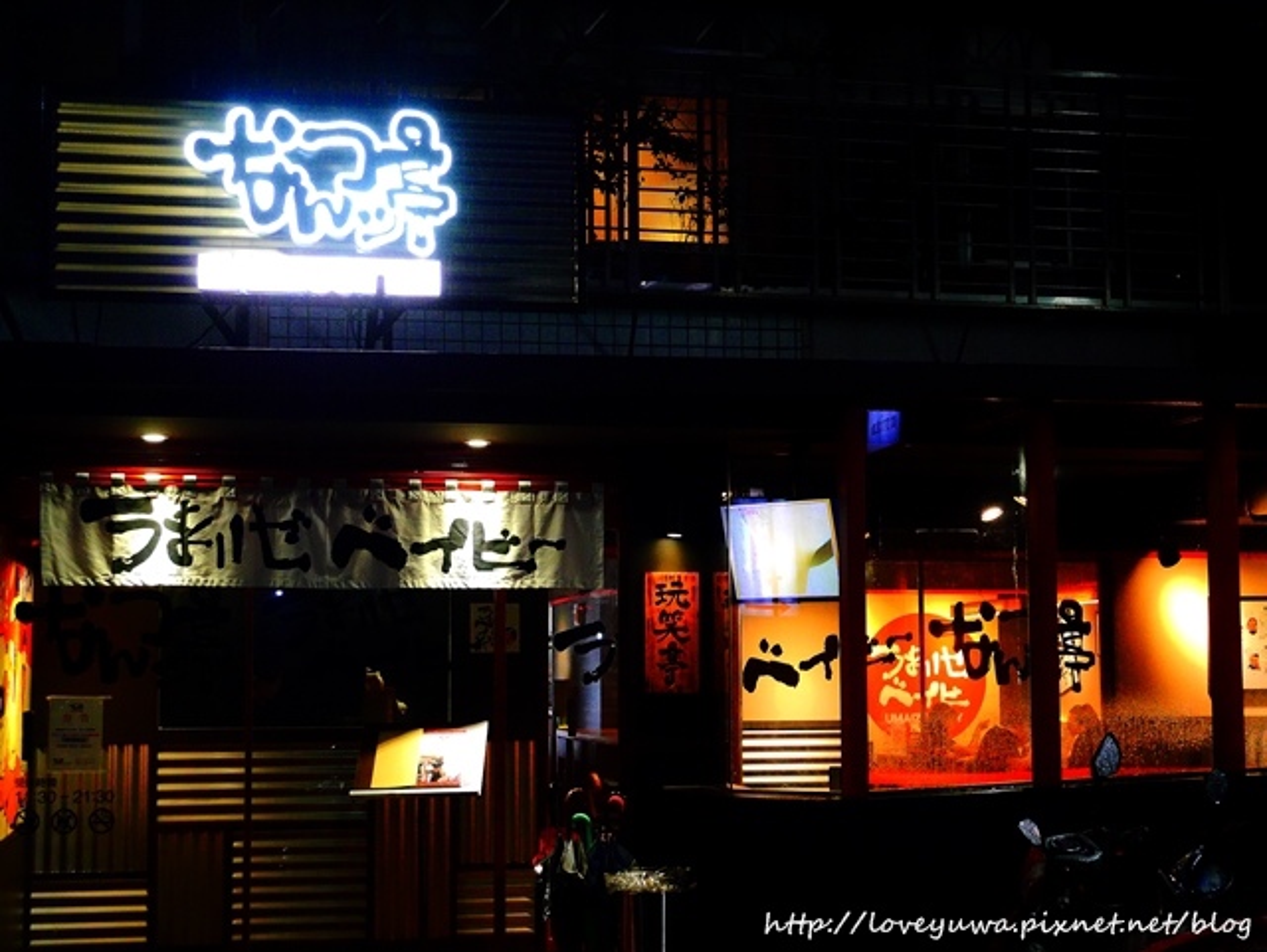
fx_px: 2124
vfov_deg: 25.3
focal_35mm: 58
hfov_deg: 33.2
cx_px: 634
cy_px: 476
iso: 3200
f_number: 5.4
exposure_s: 1/50
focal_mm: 29
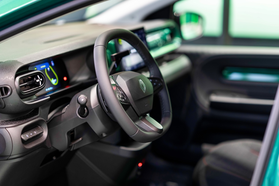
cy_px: 93
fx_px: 659
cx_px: 140
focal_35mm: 85
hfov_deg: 23.9
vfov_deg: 16.1
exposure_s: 1/60
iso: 500
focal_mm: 85
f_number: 1.6
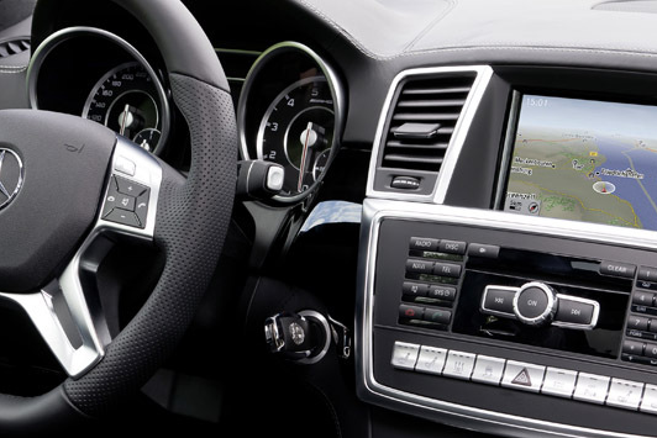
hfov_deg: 20.2
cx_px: 305
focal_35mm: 101
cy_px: 358
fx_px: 1844
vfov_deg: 13.5
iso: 100
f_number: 7.1
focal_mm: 42
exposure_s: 1/25
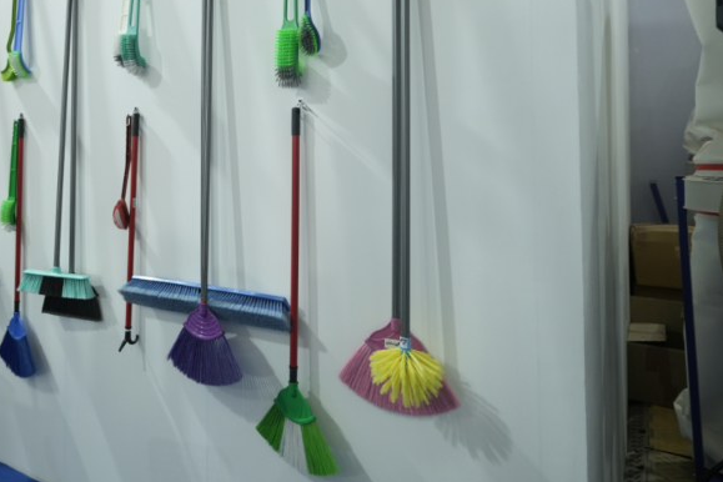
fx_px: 643
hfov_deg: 54.3
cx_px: 135
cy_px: 116
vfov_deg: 39.9
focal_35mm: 32
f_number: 2.8
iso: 640
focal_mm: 18
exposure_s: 1/200
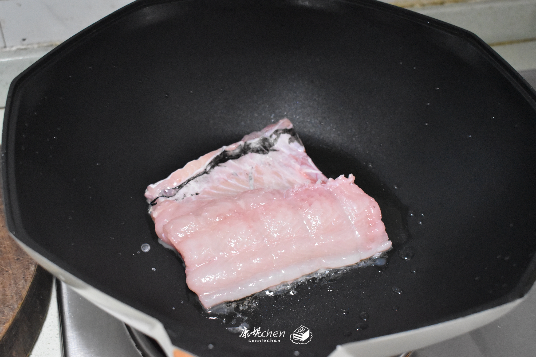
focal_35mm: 45
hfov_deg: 43.6
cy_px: 178
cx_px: 268
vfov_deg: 29.9
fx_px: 670
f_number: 5.6
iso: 6400
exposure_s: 1/50
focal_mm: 30
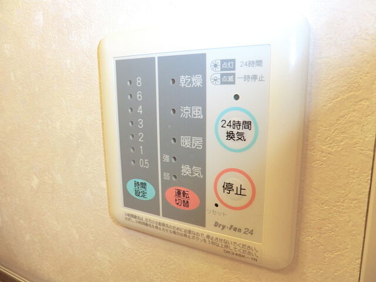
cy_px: 141
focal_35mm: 24
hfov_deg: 71.6
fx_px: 261
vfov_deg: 56.8
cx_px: 188
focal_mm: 4.3
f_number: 3.2
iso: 200
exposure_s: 1/60
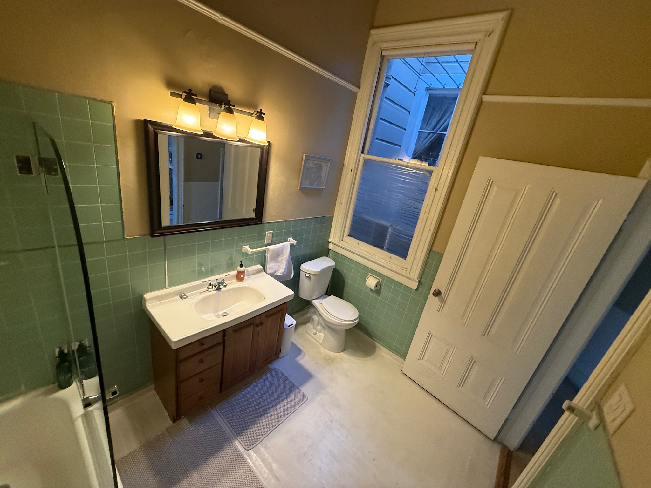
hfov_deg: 102.1
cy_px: 244
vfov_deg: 85.7
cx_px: 326
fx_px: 263
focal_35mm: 14
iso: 640
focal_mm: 2.22
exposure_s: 1/120
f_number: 2.2
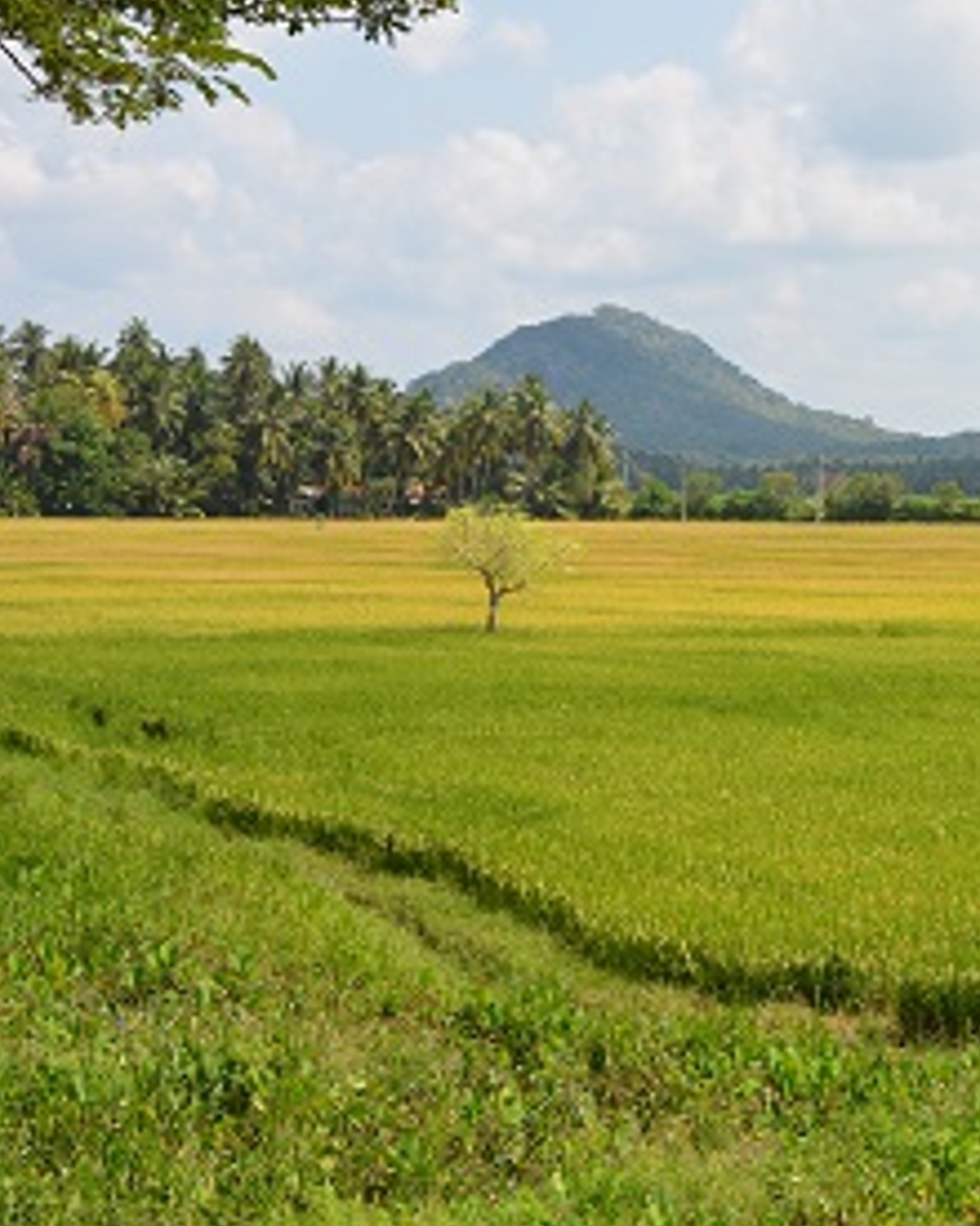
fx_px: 3154
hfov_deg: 17.2
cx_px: 989
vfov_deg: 22.0
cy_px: 573
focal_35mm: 87
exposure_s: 1/250
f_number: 8
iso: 100
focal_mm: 34
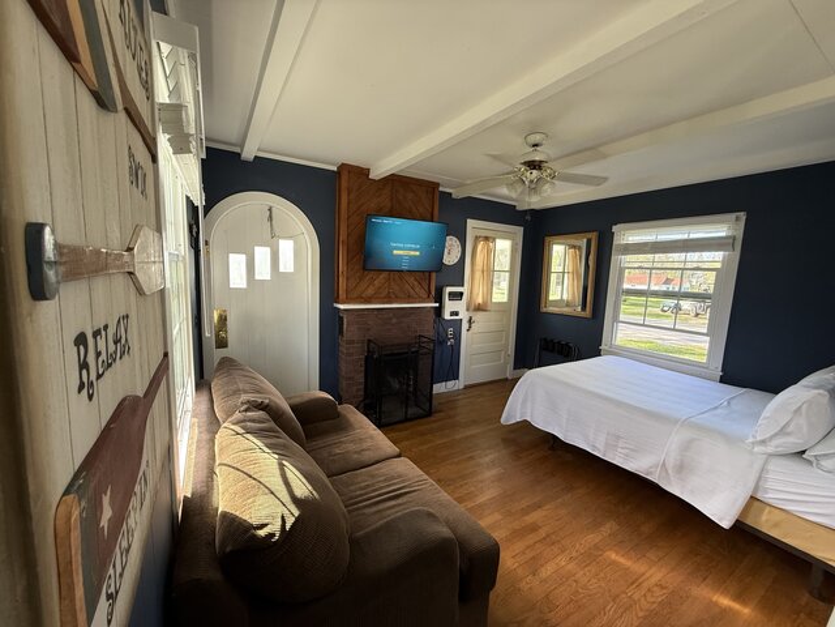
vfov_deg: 85.7
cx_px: 418
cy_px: 314
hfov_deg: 102.1
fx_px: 338
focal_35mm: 14
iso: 200
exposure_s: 1/99
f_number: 2.2
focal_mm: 2.22
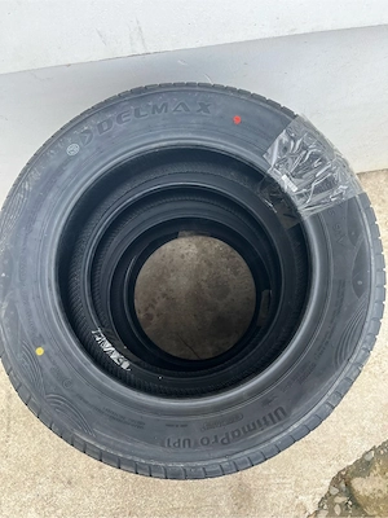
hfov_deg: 53.1
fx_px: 389
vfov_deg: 67.3
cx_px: 194
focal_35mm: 26
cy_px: 259
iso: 100
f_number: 1.6
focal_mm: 5.1
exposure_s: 1/121
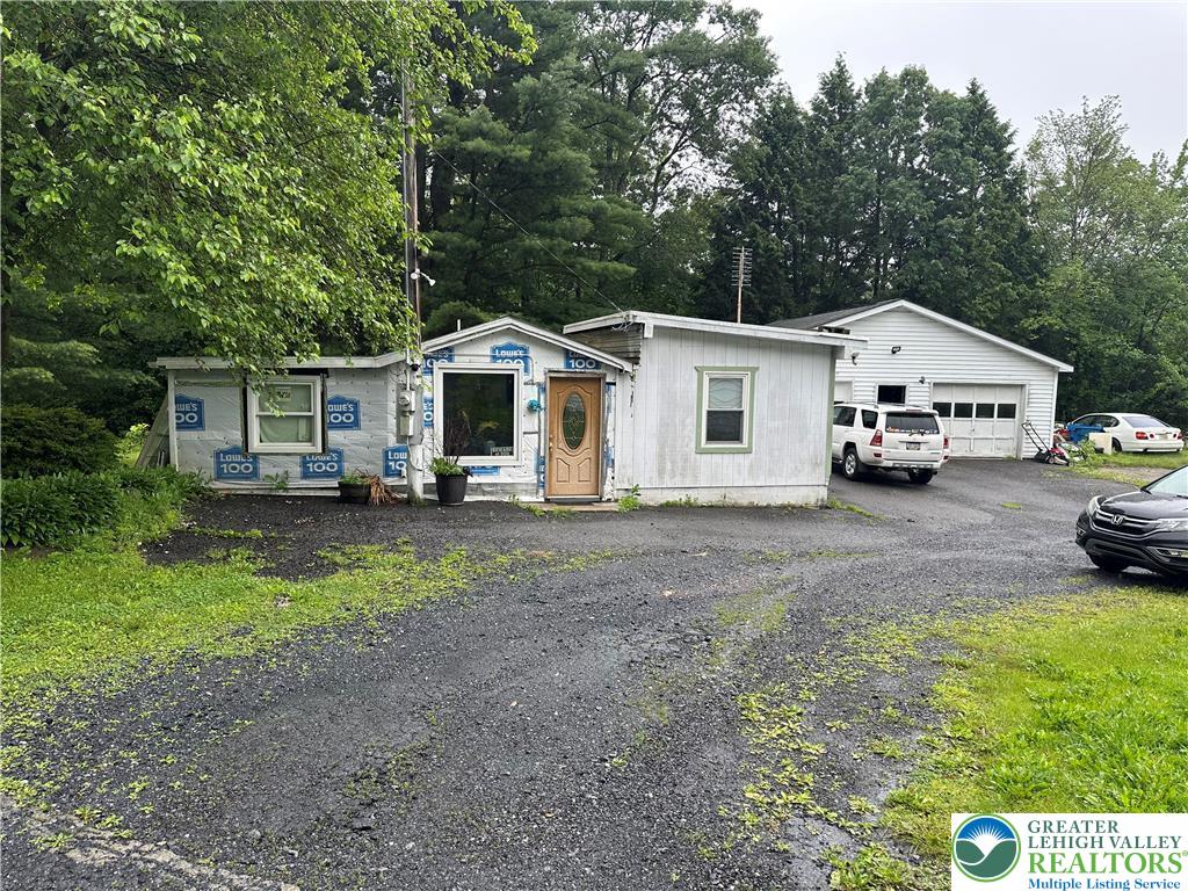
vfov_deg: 56.8
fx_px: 824
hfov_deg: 71.6
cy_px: 446
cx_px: 594
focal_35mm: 24
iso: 80
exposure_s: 1/836
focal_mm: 6.86
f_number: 1.78
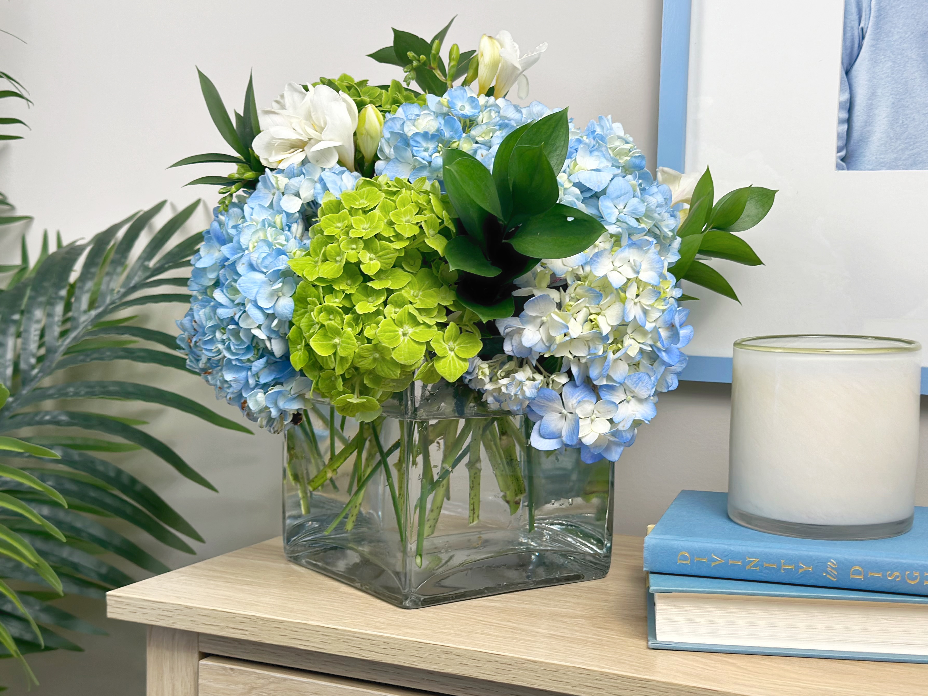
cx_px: 485
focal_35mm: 54
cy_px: 354
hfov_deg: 35.5
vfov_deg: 27.0
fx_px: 1448
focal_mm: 6.86
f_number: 1.78
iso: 80
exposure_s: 1/120
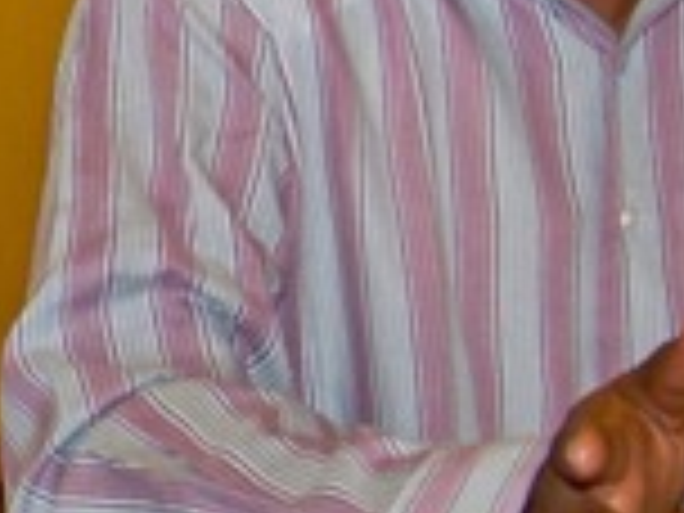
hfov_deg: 13.7
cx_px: -198
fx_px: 2747
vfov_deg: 10.6
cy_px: 86
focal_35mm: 139
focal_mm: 5.85
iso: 200
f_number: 2.8
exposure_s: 1/30
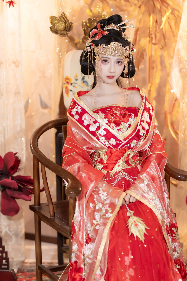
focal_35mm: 97
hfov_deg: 14.1
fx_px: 755
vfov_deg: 21.0
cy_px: 142
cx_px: 101
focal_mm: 85
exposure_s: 1/250
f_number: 1.4
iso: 100
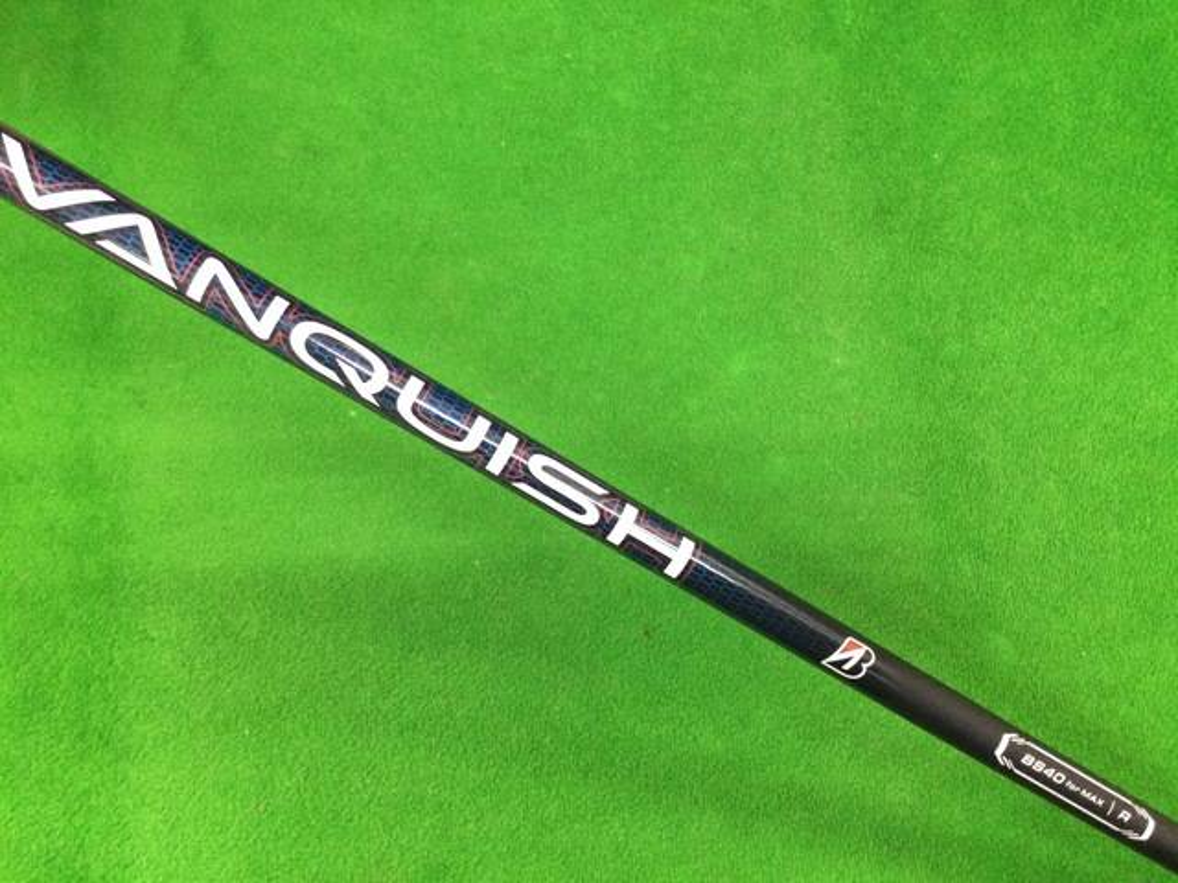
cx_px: 589
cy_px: 442
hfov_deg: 58.4
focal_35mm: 31
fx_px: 1055
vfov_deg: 45.4
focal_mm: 3.3
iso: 200
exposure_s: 1/24
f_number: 2.4
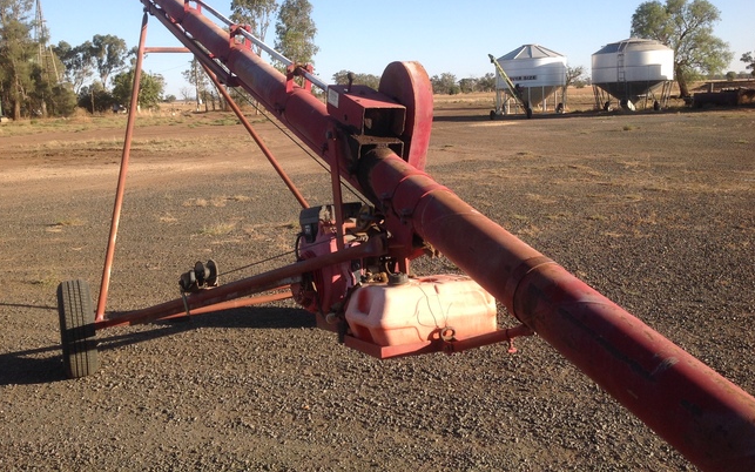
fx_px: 782
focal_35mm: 38
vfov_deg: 33.5
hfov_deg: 51.5
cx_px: 377
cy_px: 186
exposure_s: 1/1120
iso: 50
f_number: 2.4
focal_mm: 4.28
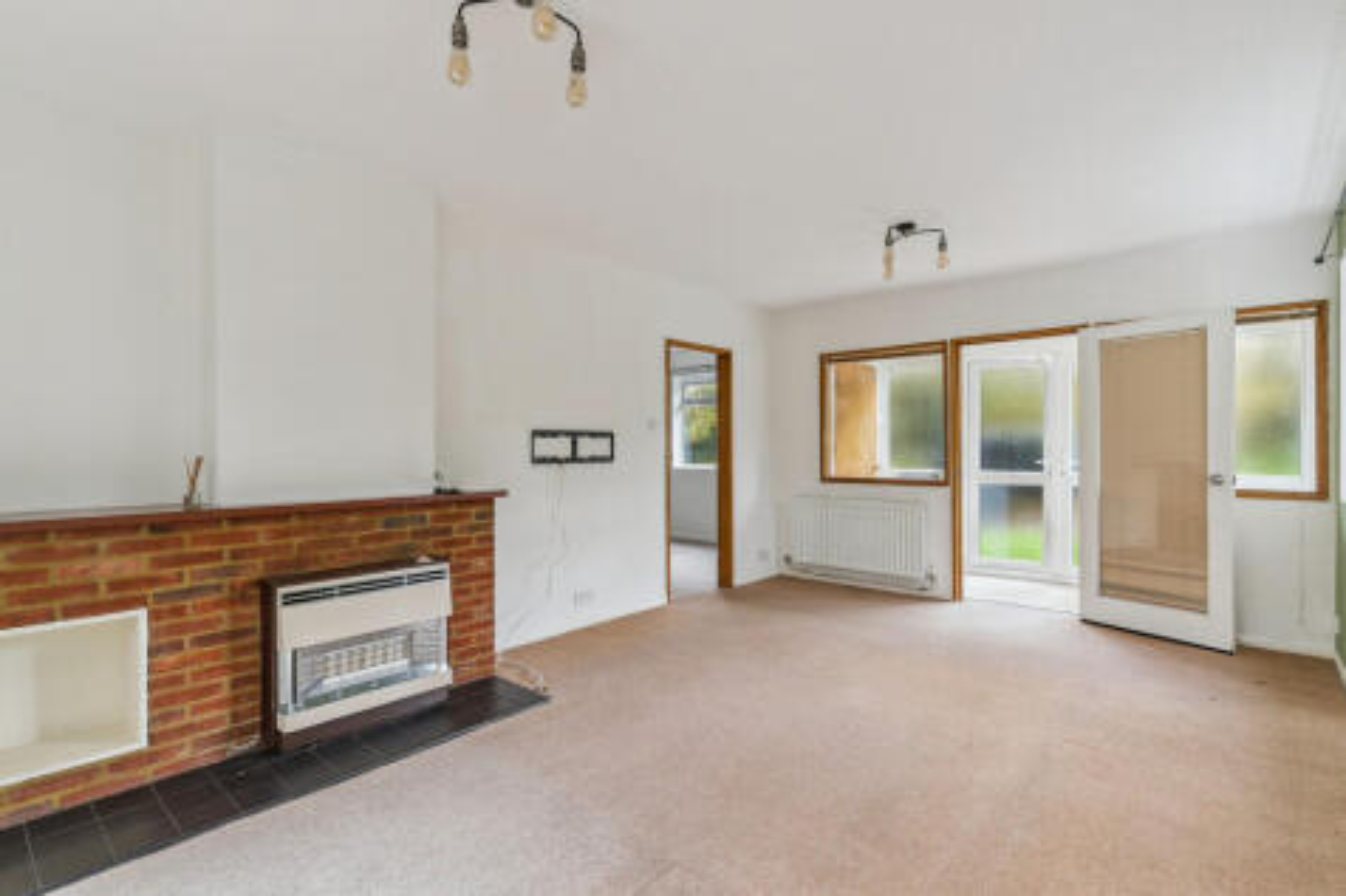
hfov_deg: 93.3
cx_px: 673
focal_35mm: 17
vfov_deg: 70.4
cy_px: 448
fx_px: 635
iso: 800
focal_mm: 17
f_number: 6.3
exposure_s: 1/30
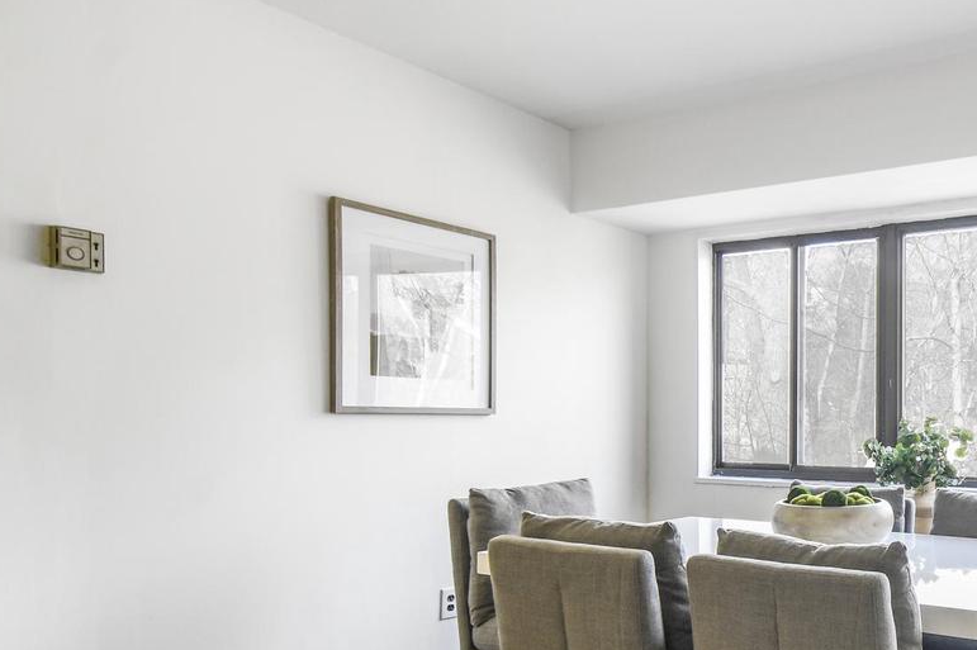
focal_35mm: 28
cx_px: 876
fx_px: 759
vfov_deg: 44.5
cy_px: 500
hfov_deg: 56.7
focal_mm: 10
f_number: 8
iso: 200
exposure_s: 1/8
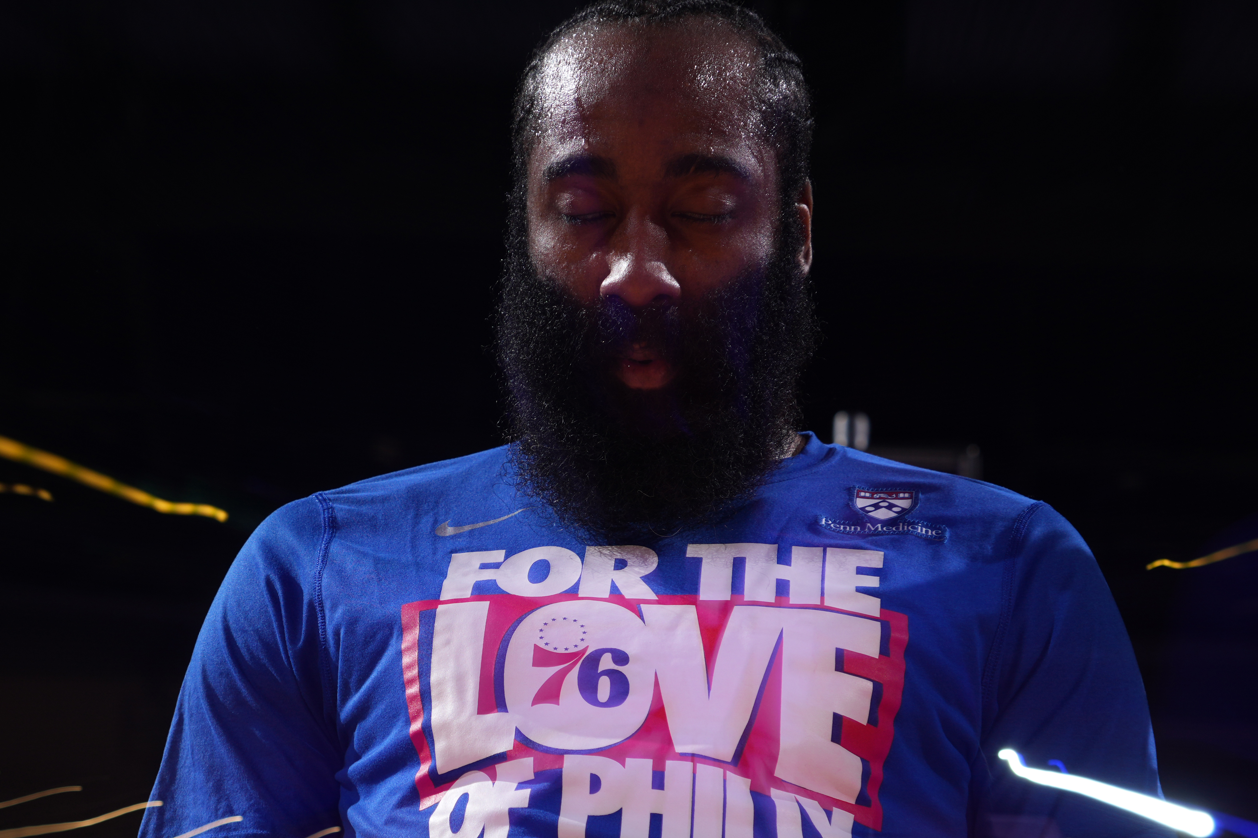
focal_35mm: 122
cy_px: 689
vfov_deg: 11.2
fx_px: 4263
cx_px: 695
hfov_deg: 16.8
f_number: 6.3
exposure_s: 1/8
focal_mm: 72
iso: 200
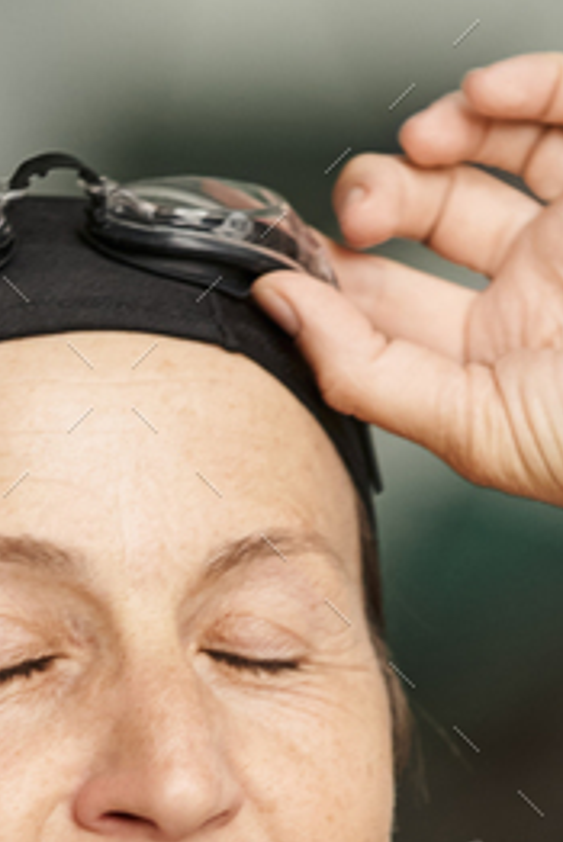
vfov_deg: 3.9
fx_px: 12275
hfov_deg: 2.6
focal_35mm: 524
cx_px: 97
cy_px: 844
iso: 640
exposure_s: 1/320
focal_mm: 155
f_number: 2.8
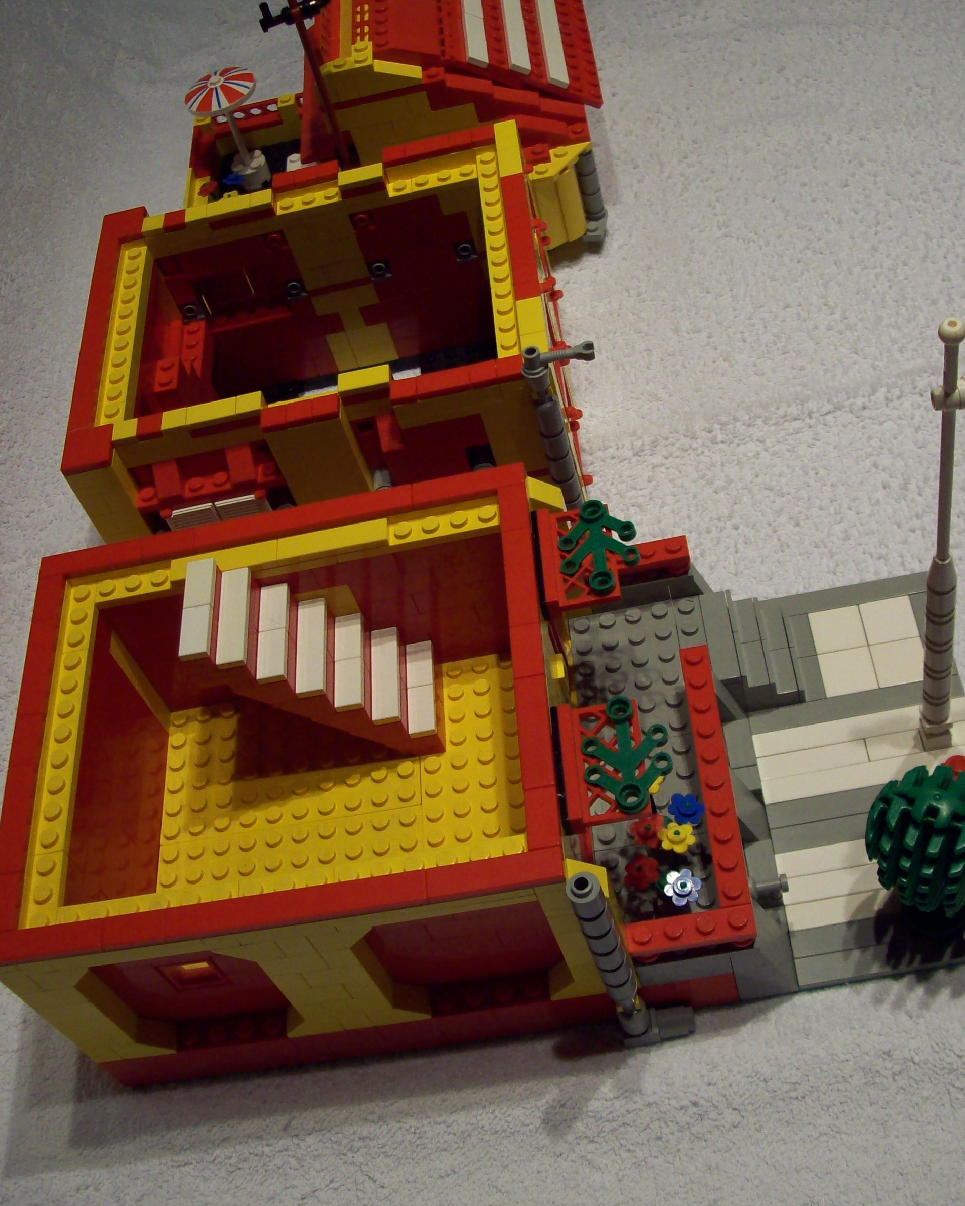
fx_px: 1499
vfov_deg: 43.8
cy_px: 587
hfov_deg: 35.7
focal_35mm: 42
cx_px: 516
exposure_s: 1/64
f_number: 2.7
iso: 139
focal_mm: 6
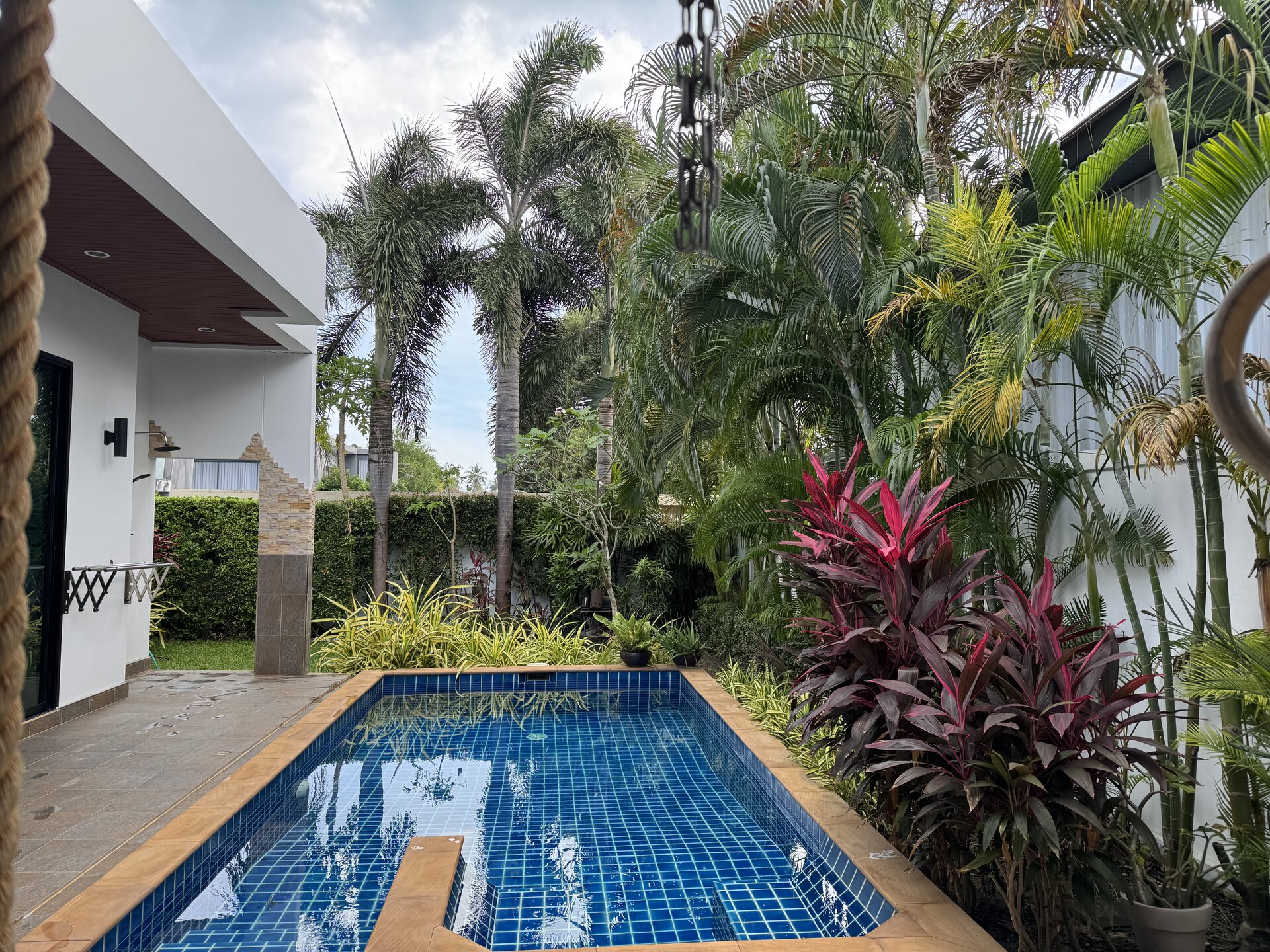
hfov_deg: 71.6
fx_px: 881
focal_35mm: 24
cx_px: 635
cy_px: 476
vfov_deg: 56.8
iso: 80
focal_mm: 6.76
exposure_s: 1/445
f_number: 1.78
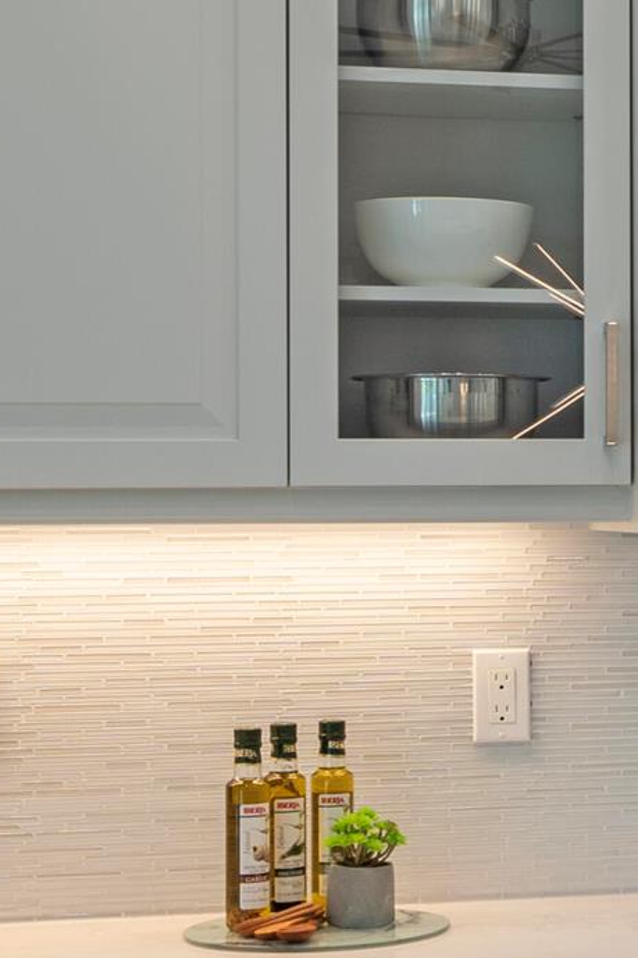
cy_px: 460
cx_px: 1055
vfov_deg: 19.1
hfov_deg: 12.0
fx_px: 2846
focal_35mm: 107
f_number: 11
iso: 100
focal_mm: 24
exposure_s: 1/6
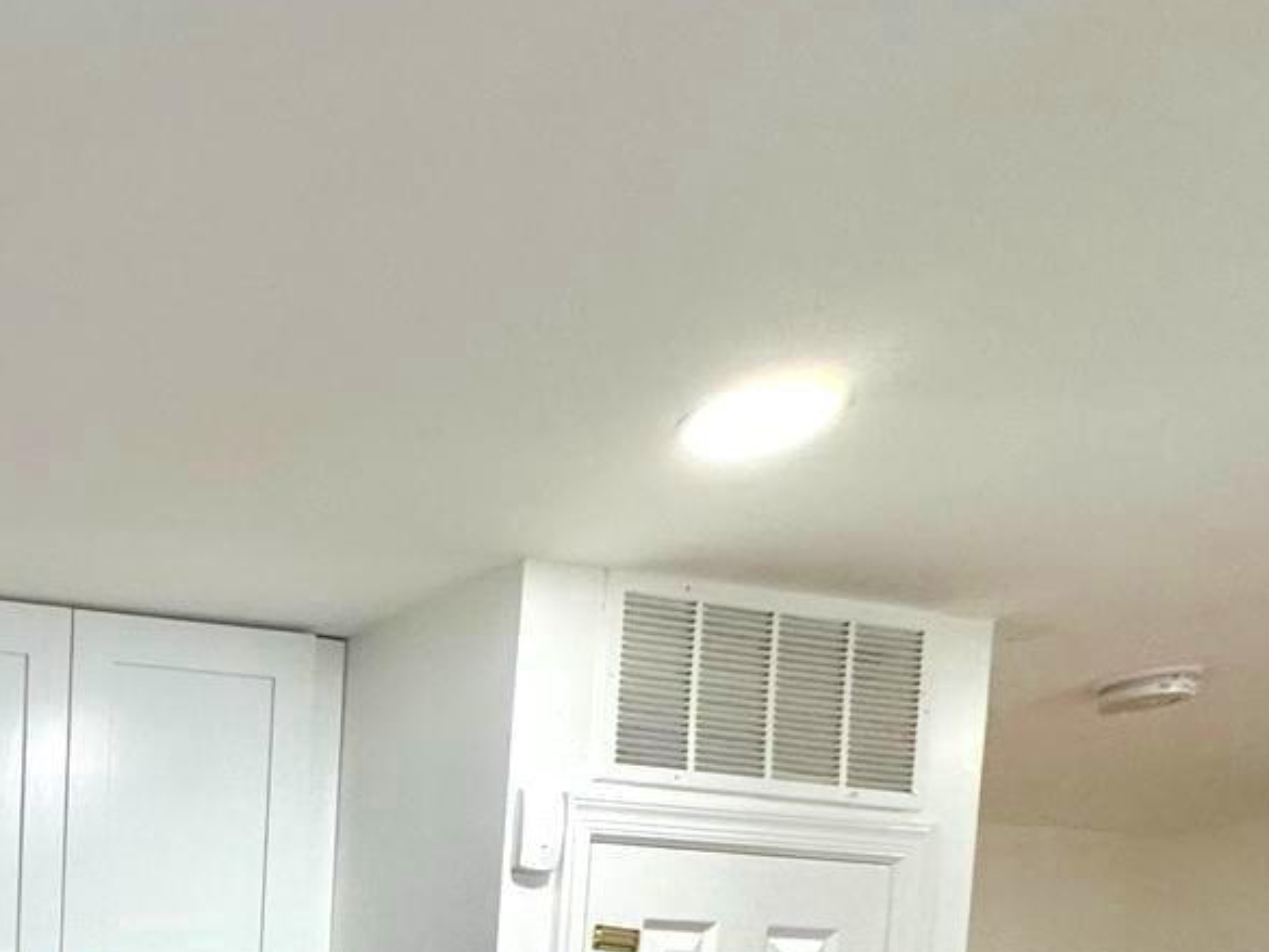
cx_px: -575
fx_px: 1797
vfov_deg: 23.2
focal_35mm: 49
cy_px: 1468
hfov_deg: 28.0
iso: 160
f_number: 2.2
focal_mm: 2.22
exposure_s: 1/120
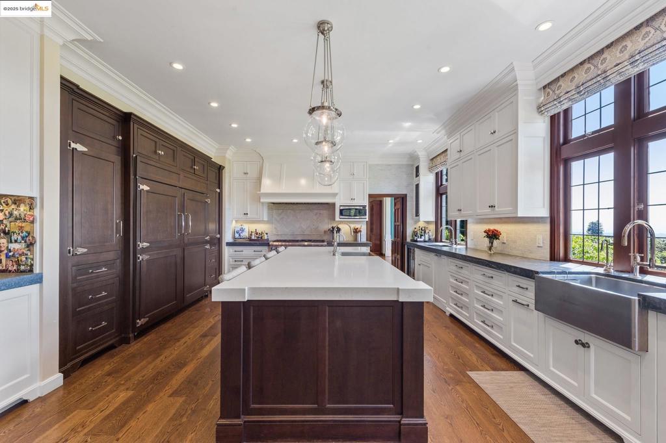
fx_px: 277
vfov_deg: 77.3
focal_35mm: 15
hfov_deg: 100.4
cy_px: 222
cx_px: 333
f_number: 9
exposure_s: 1/30
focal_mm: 15
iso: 250
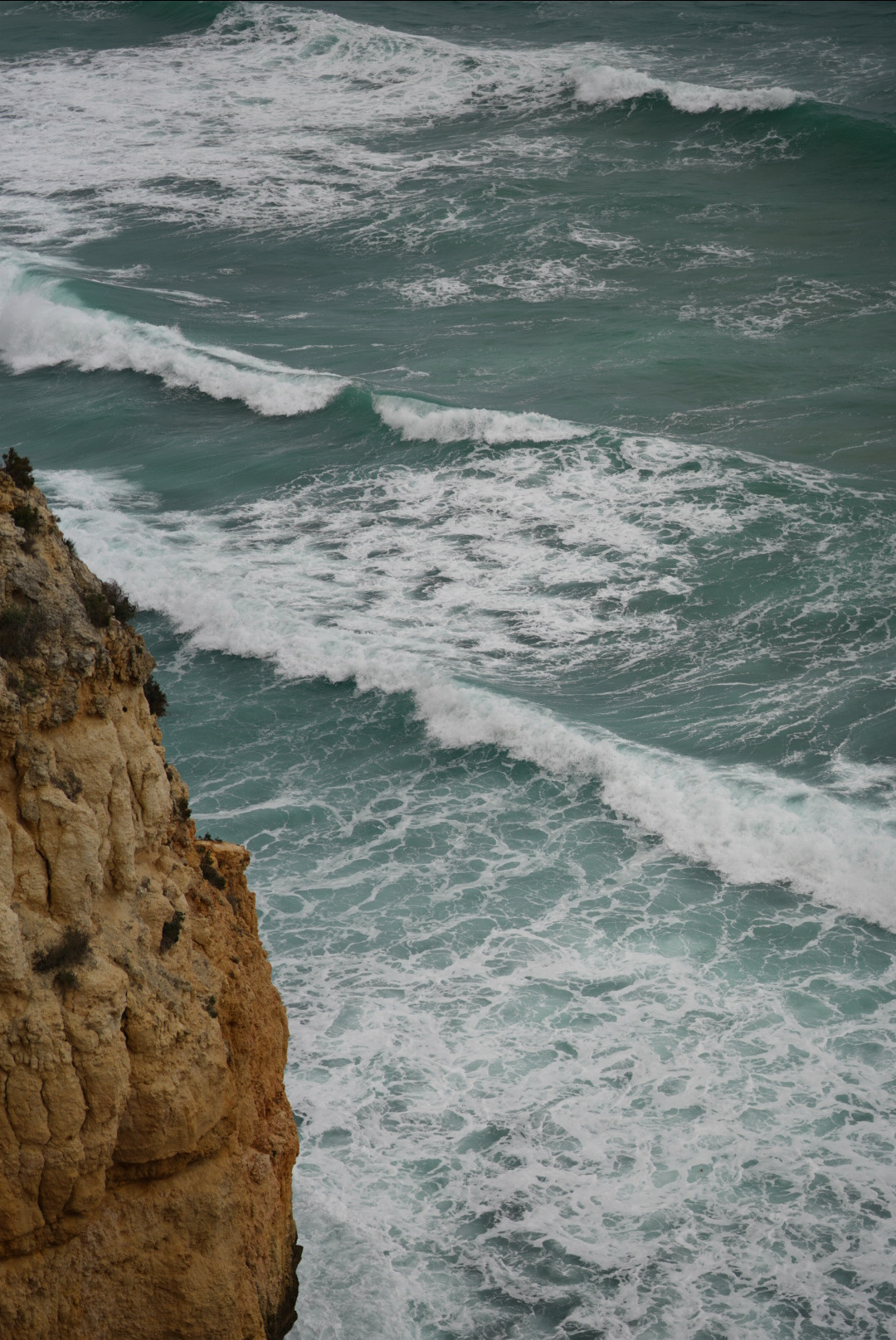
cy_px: 670
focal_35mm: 85
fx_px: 3168
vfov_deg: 23.9
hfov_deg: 16.1
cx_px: 448
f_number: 1.6
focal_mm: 85
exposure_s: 1/5000
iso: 50
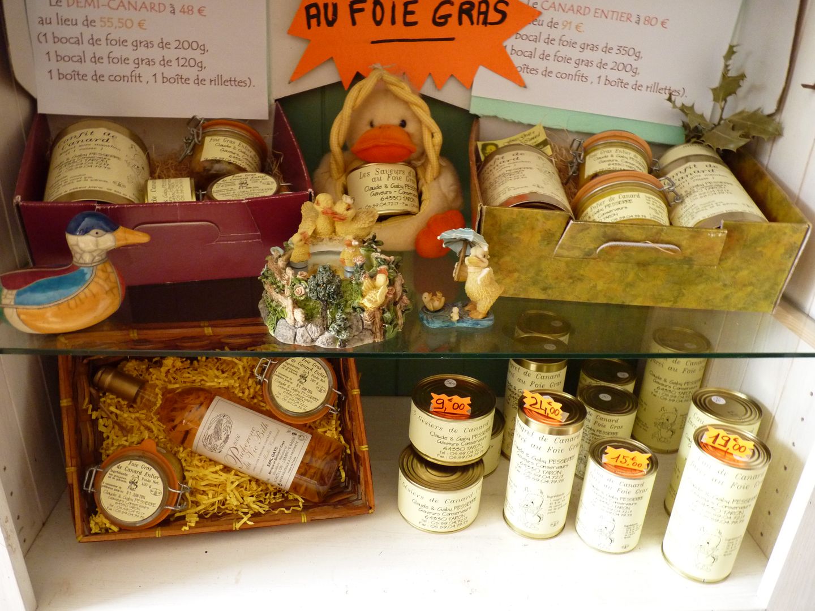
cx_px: 408
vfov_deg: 51.4
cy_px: 306
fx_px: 636
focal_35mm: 27
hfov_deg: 65.3
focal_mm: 4.8
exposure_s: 1/25
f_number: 2.8
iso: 400
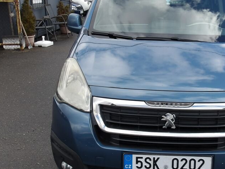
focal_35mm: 44
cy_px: 75
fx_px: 286
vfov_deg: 32.8
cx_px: 157
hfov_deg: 42.1
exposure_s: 1/486
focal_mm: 4.9
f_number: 3
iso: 100
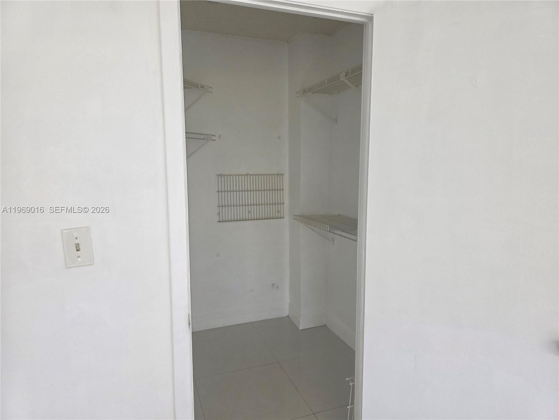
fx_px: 371
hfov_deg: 73.9
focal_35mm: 23
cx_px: 280
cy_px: 210
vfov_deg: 58.9
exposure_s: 1/180
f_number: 1.7
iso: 80
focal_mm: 6.3
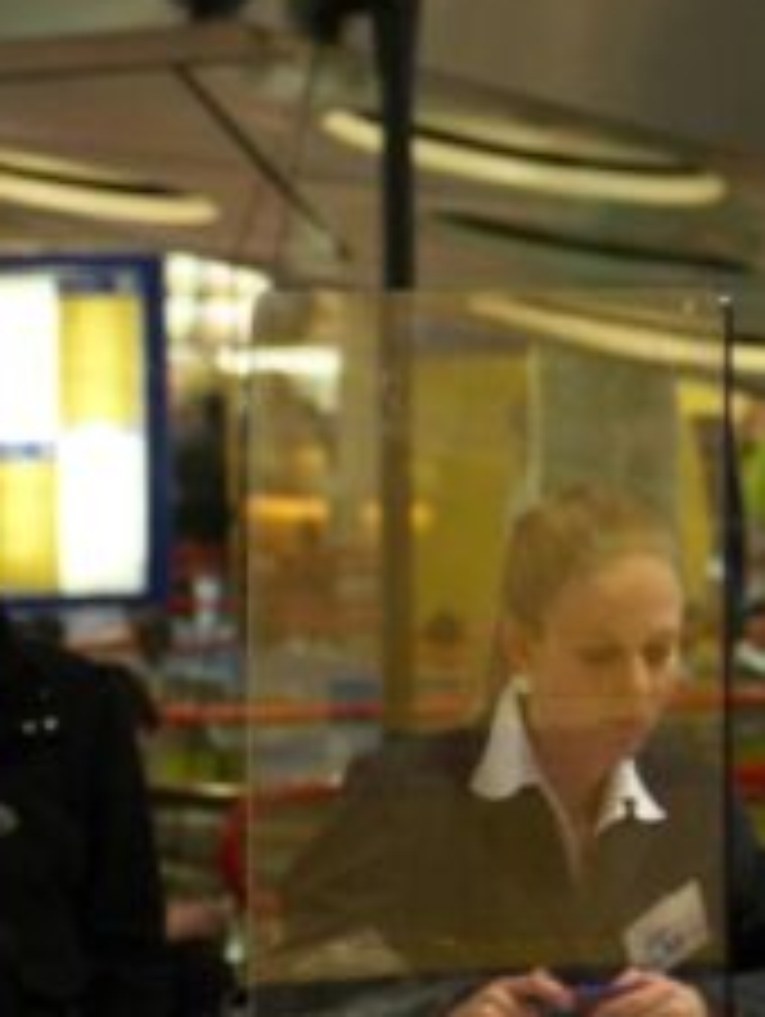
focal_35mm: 268
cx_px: 1084
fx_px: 7882
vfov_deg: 7.4
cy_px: 155
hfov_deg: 5.5
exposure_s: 1/15
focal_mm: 70
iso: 400
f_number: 4
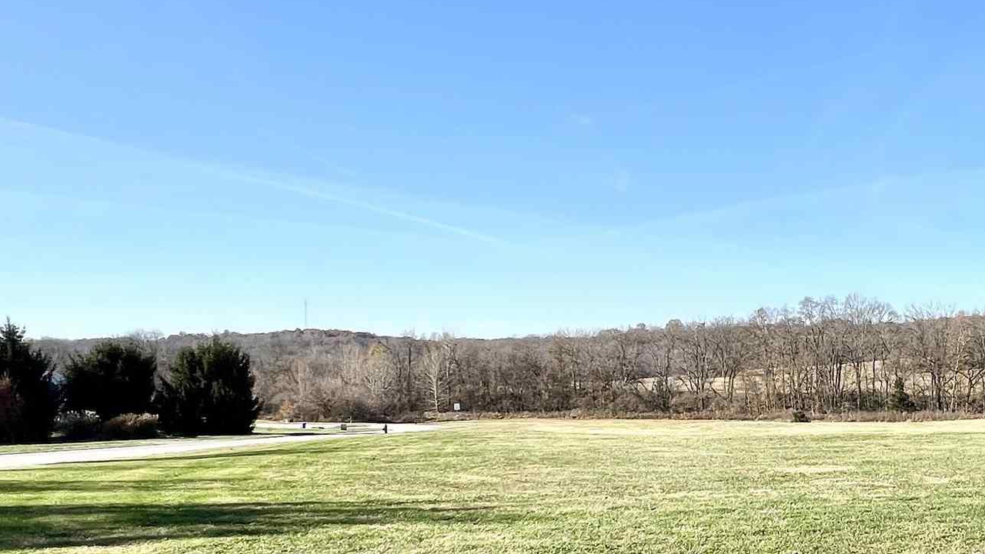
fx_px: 888
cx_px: 823
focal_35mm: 34
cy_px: 358
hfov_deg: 53.2
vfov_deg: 34.4
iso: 32
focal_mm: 1.57
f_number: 1.8
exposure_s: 1/1488
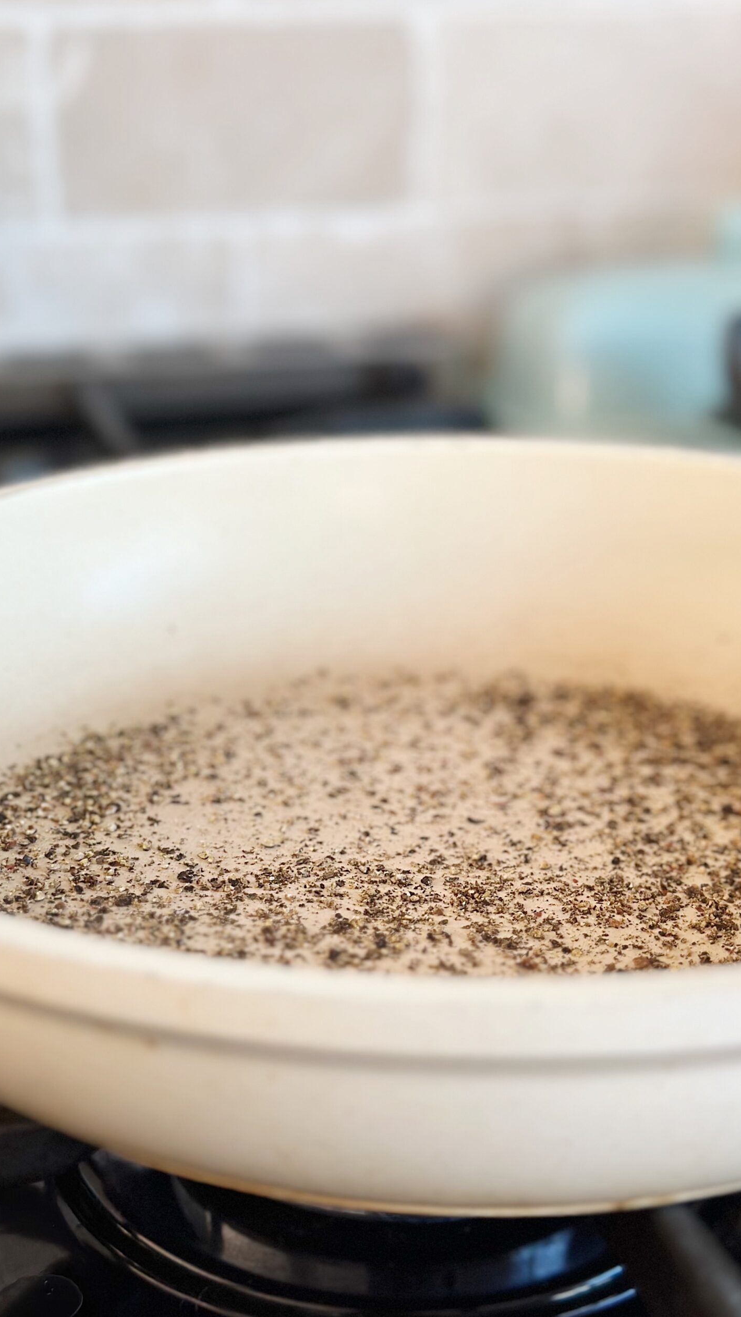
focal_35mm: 53
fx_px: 1851
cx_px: 302
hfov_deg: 22.6
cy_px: 666
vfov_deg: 39.2
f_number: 1.78
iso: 160
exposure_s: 1/60
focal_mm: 6.86
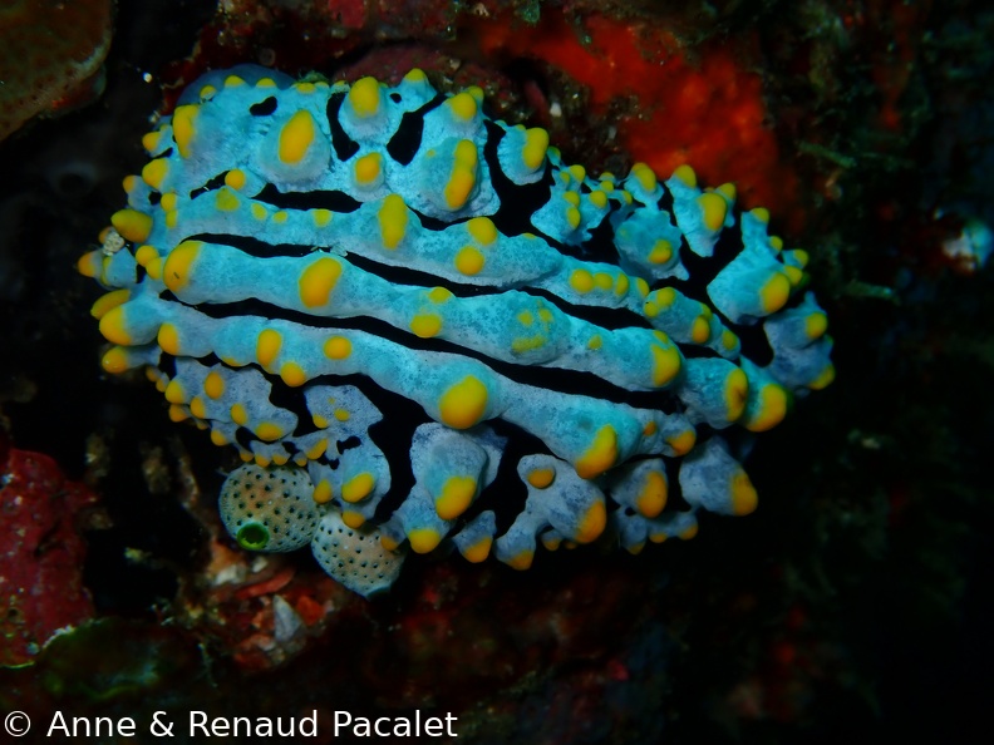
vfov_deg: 14.8
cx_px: 497
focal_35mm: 100
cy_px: 372
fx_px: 2872
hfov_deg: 19.6
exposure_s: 1/200
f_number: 6.3
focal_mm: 18
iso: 200
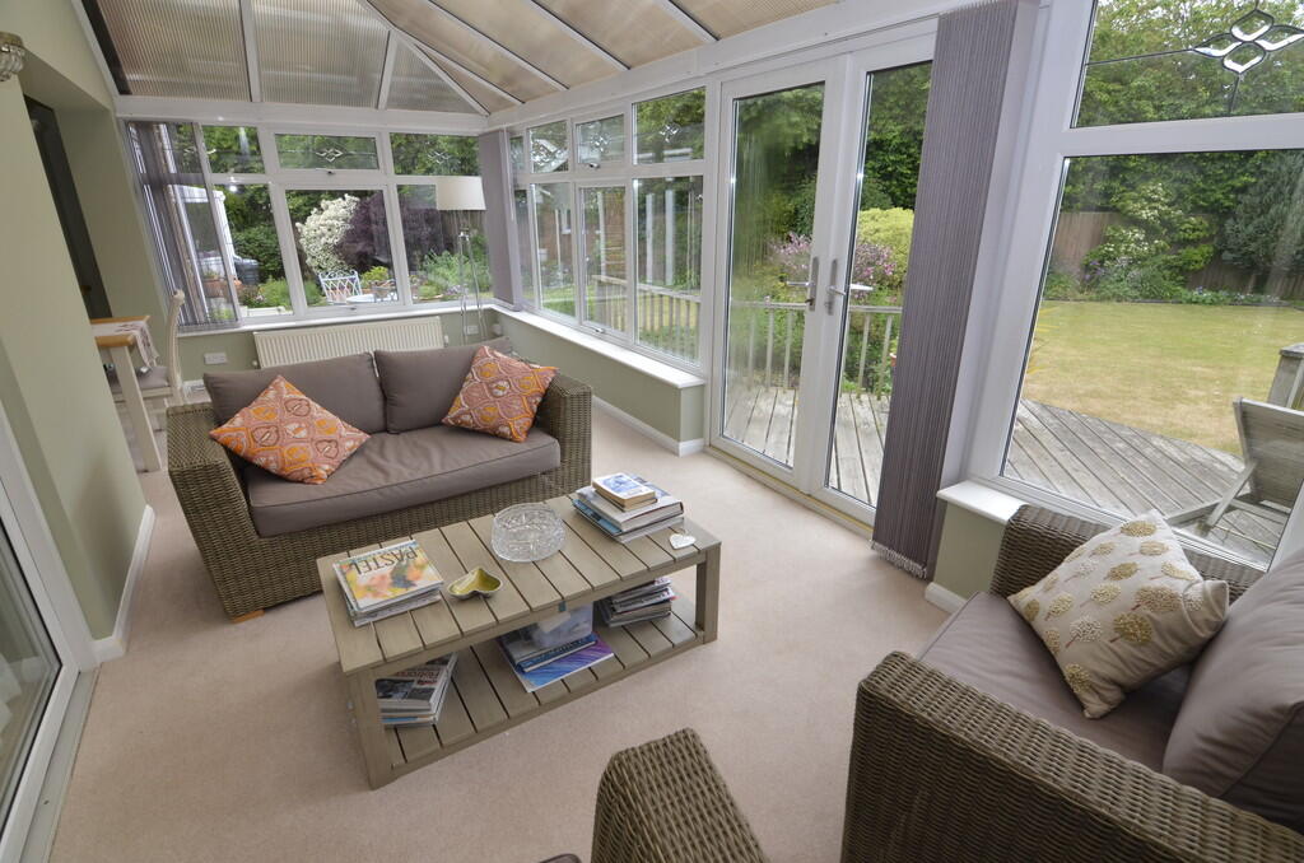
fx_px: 596
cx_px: 652
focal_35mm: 16
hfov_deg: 95.1
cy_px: 432
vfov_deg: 71.8
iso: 400
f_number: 5.6
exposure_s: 1/200
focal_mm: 11
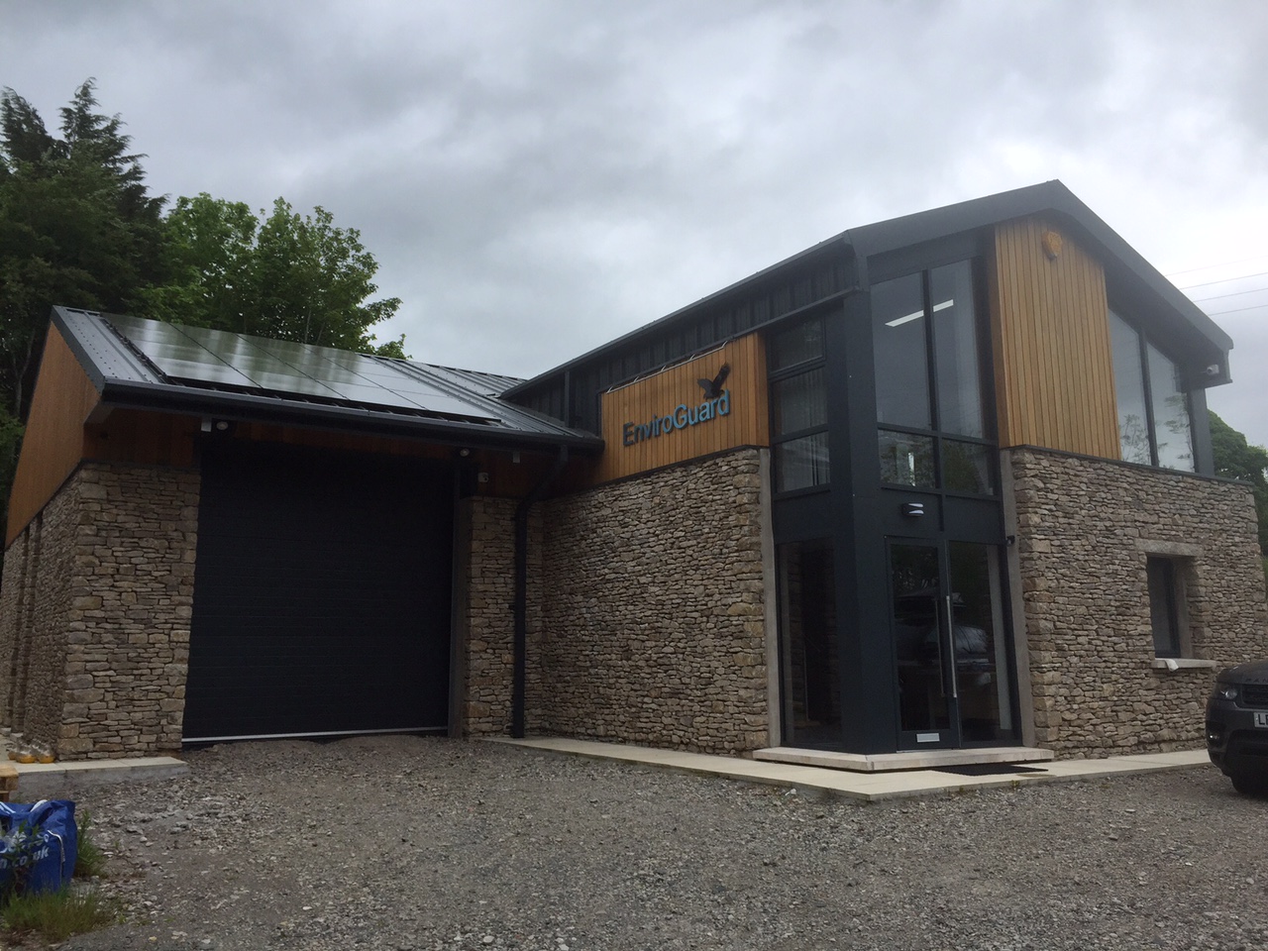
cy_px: 476
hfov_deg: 61.7
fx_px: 1062
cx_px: 634
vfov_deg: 48.2
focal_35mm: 29
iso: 32
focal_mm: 4.15
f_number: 2.2
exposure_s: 1/1199
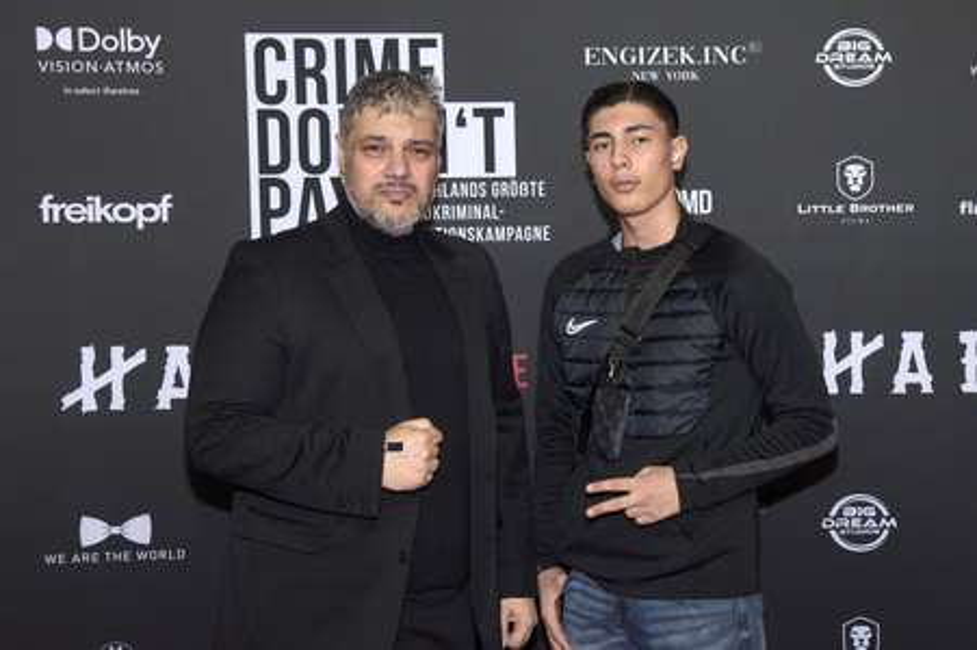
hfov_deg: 39.6
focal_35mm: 50
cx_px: 488
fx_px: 1356
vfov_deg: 27.0
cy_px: 325
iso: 500
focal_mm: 50
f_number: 5.6
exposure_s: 1/200
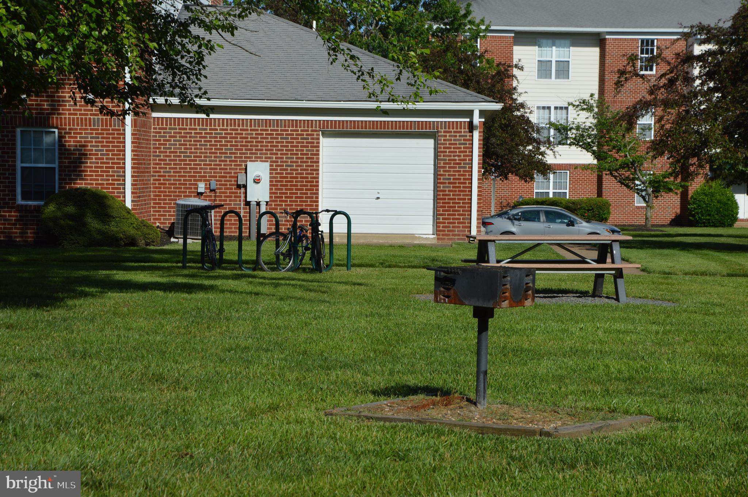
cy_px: 248
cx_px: 374
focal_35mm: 93
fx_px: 1930
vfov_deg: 14.7
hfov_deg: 21.9
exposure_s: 1/320
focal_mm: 62
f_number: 9
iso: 100
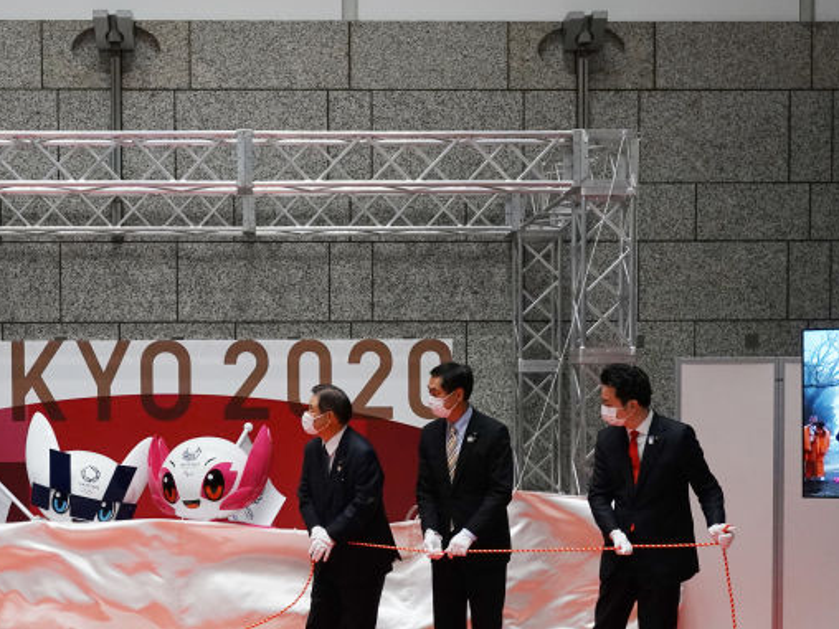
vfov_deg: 23.4
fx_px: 1503
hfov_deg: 31.1
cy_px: 466
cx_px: 334
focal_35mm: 62
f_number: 8
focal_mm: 32
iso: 3200
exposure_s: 1/320
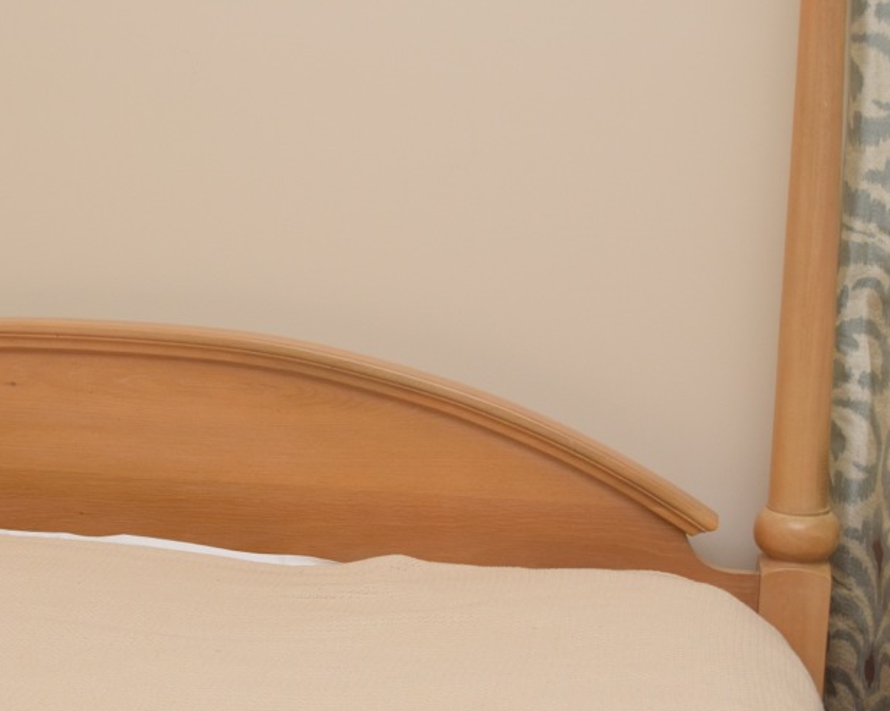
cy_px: 403
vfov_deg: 21.6
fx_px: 1863
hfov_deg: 26.4
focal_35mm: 71
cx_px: 183
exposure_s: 1/100
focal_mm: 31
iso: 800
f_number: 5.6
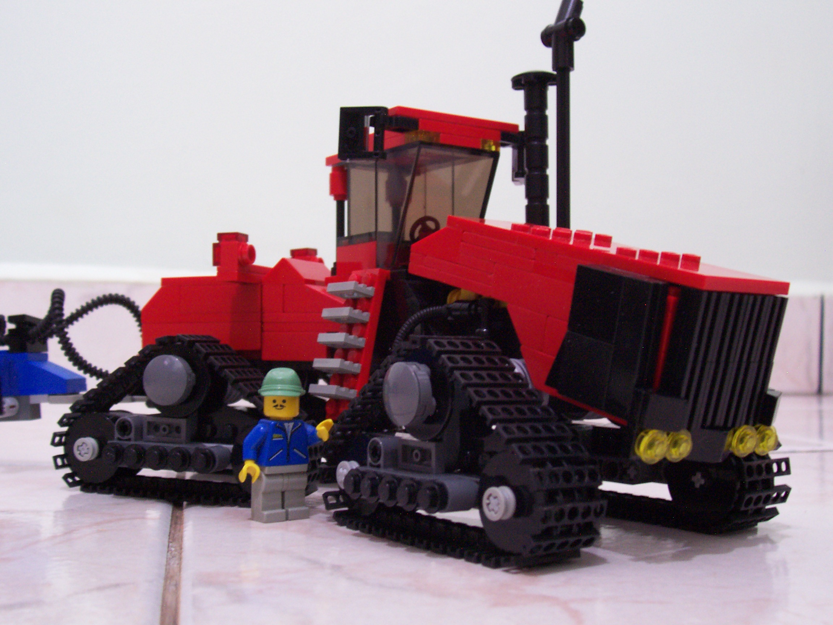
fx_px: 1011
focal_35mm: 42
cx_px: 416
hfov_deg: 44.8
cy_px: 312
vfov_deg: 34.3
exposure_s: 1/2
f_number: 2.9
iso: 160
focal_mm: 7
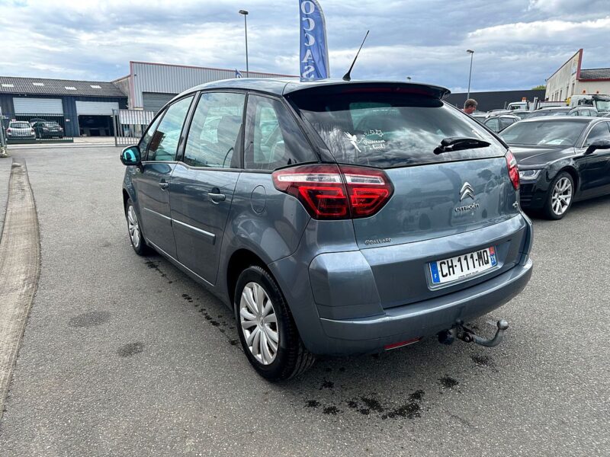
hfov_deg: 71.6
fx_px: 423
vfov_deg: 56.8
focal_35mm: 24
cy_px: 228
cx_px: 305
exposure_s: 1/2299
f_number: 1.78
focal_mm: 6.86
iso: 80
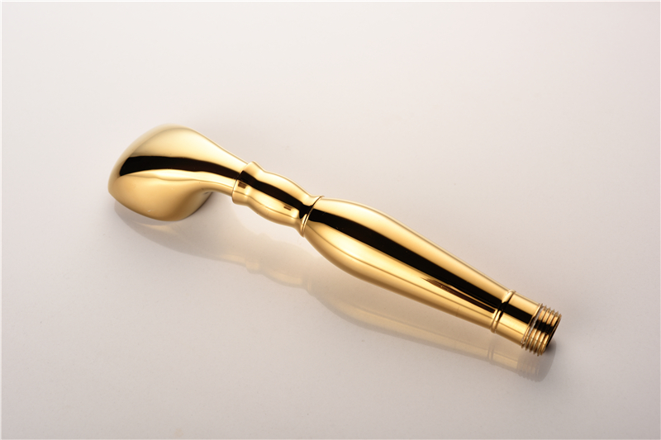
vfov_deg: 22.6
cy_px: 220
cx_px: 330
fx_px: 1101
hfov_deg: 33.4
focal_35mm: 60
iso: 100
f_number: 10
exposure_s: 1/160
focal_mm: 60
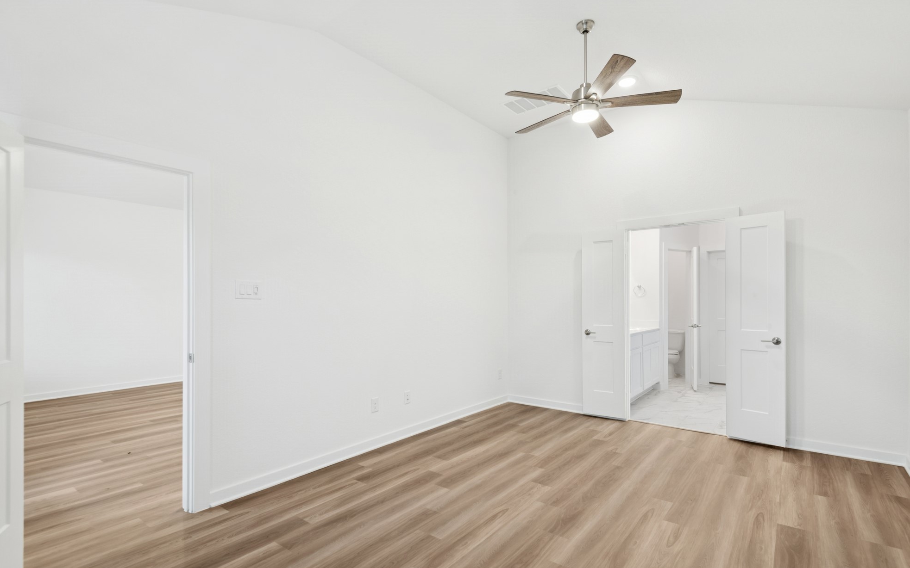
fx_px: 422
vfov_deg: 68.0
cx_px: 466
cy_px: 298
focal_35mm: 17
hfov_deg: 94.3
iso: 160
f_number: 9
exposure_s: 1/2.5
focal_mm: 16
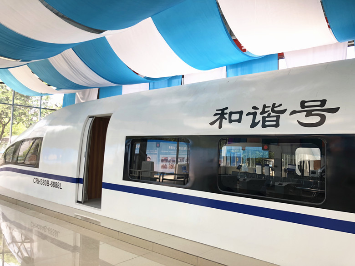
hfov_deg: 61.7
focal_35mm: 29
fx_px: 297
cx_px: 178
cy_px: 133
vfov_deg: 48.2
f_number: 1.8
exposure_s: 1/100
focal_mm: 3.99
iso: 50
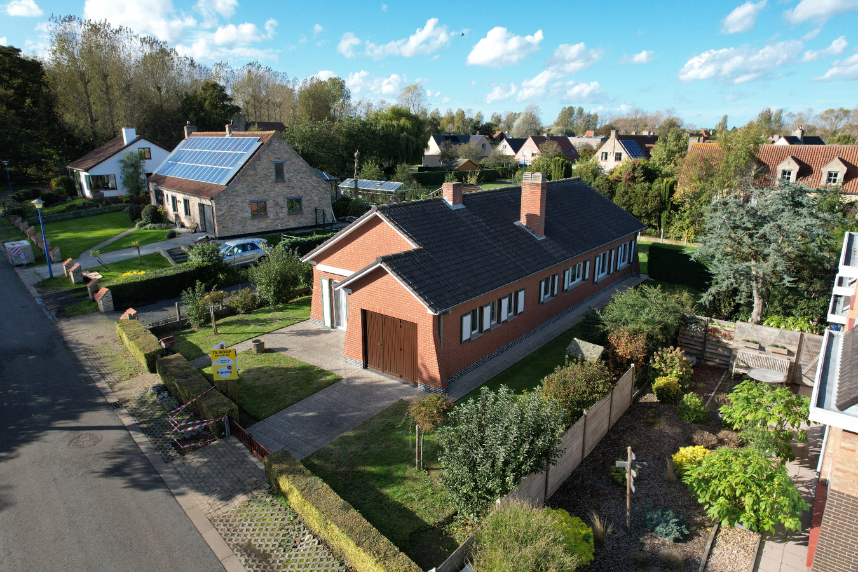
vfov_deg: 57.2
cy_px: 286
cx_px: 429
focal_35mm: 22
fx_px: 524
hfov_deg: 78.6
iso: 100
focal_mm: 8.38
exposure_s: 1/1000
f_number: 2.8
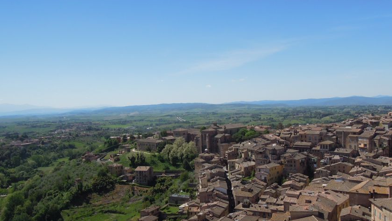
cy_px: 129
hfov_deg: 60.9
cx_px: 217
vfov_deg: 36.6
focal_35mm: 32
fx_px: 333
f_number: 4.5
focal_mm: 4.3
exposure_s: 1/1250
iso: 160
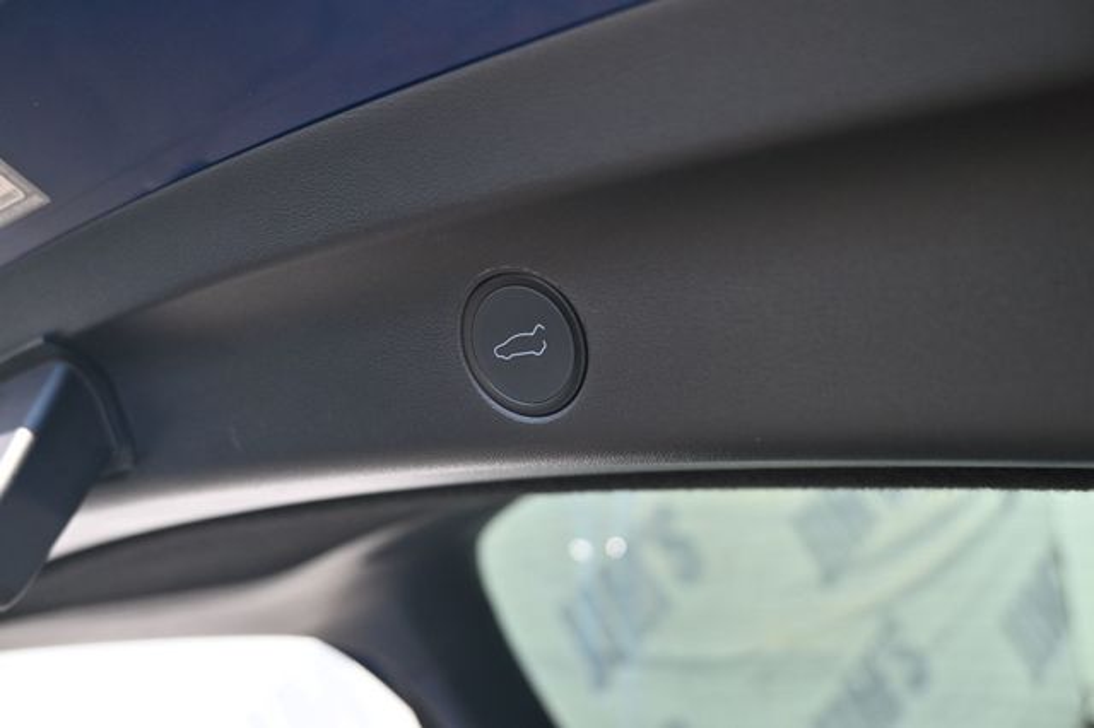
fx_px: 888
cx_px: 547
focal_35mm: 29
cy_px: 364
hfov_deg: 63.2
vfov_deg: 44.6
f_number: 4
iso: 250
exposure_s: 1/250
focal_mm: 19.5
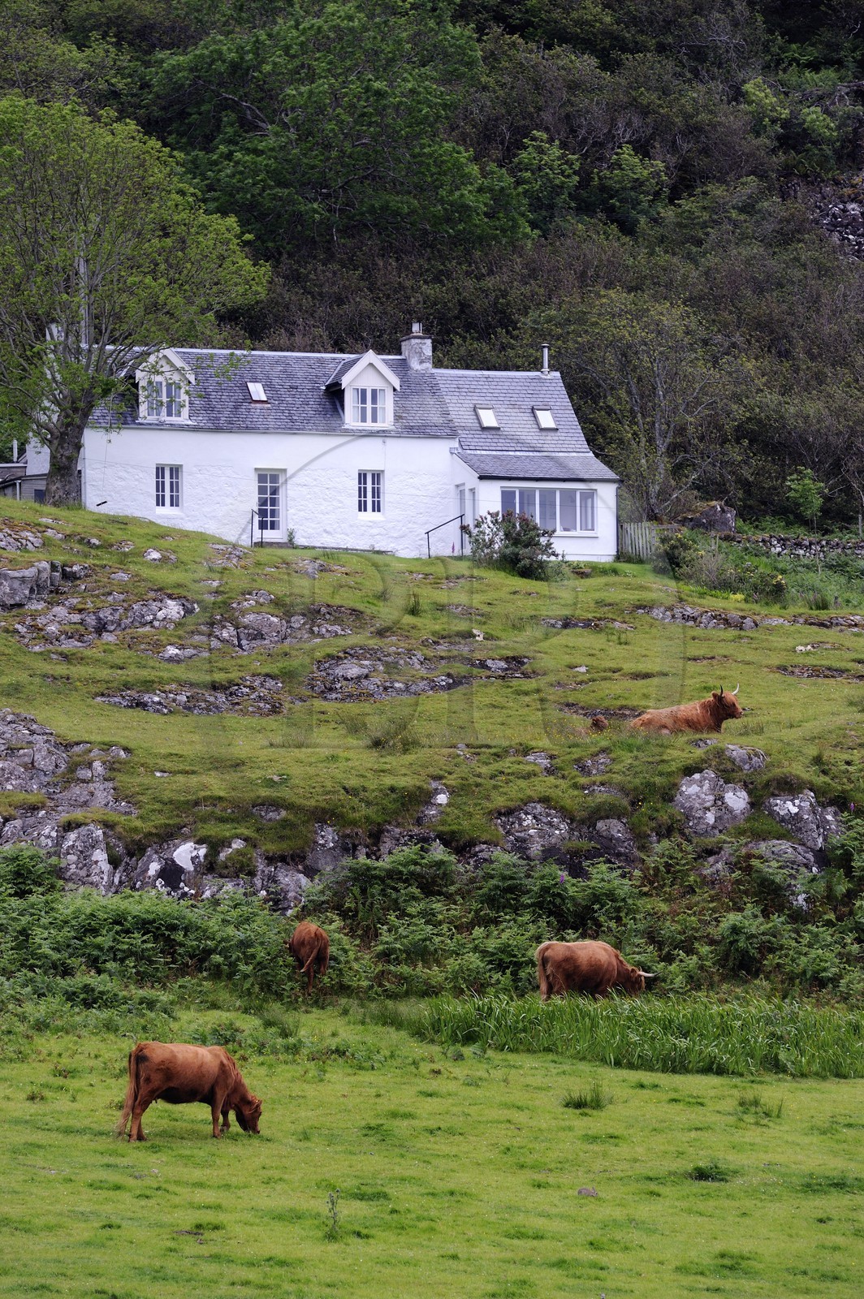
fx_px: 7212
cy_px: 650
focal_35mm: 200
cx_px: 432
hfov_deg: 6.9
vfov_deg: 10.3
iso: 400
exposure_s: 1/200
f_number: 7.1
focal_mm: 200
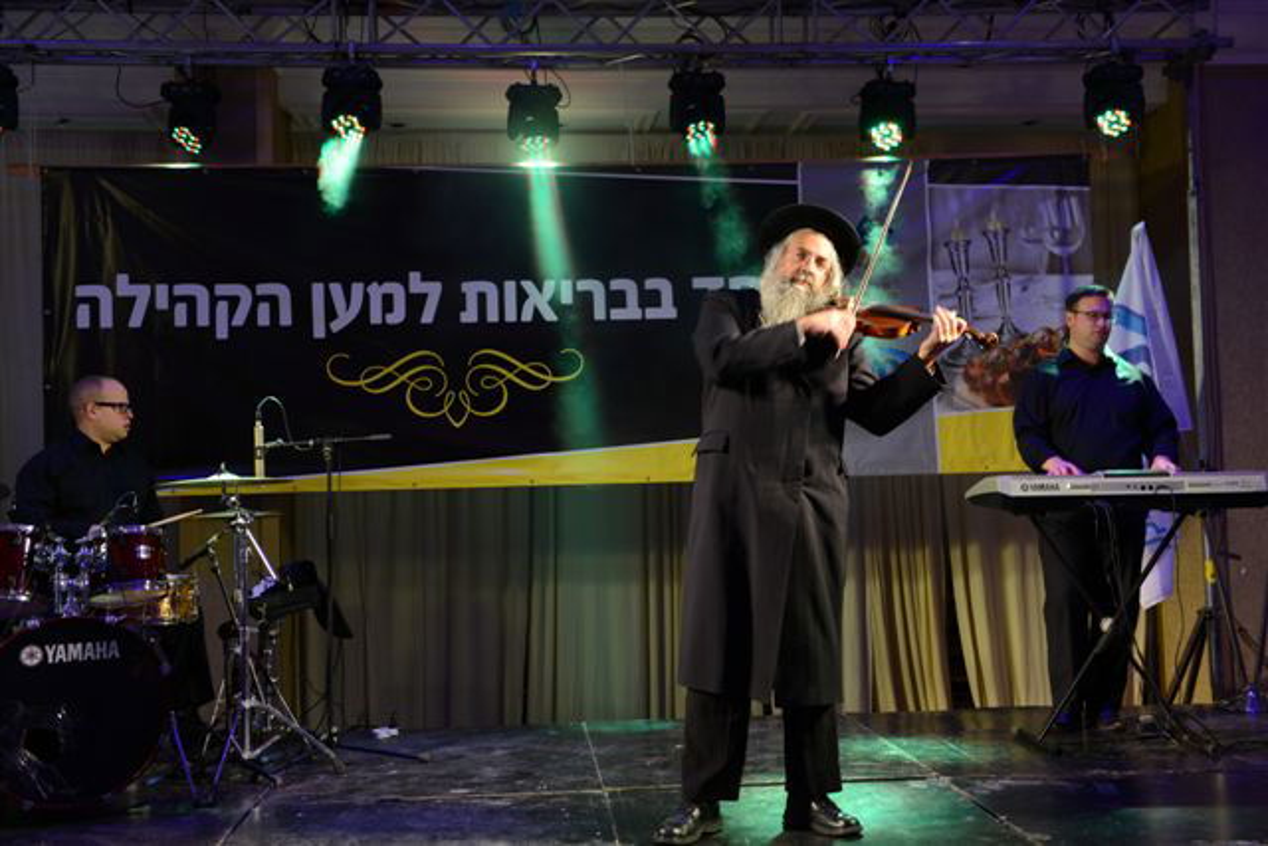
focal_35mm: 42
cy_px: 423
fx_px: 1480
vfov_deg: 31.9
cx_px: 634
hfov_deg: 46.4
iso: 400
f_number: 4
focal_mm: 42
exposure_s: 1/50
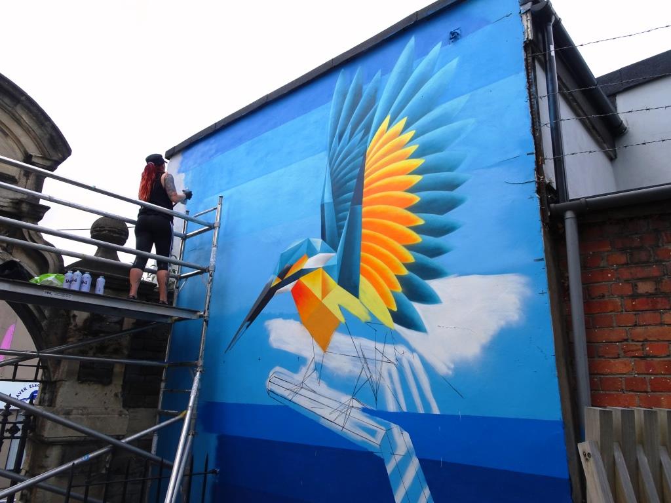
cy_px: 252
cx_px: 336
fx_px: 465
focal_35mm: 24
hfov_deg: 71.6
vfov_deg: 56.8
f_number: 3.5
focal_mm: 4.1
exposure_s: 1/200
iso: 80
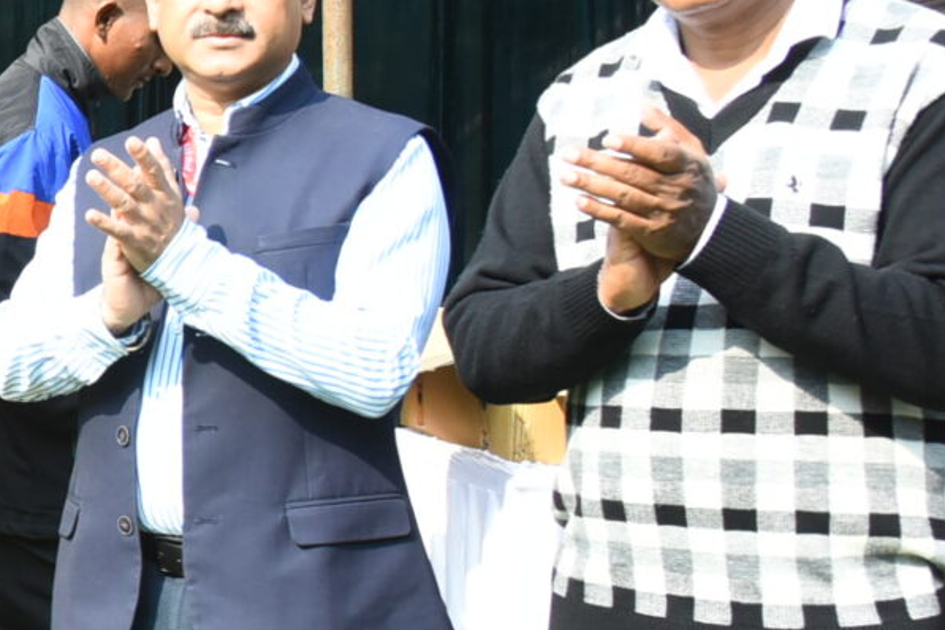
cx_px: -643
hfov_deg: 17.1
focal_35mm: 103
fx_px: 2704
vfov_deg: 13.3
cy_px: 284
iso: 800
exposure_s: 1/500
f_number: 6.3
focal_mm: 24
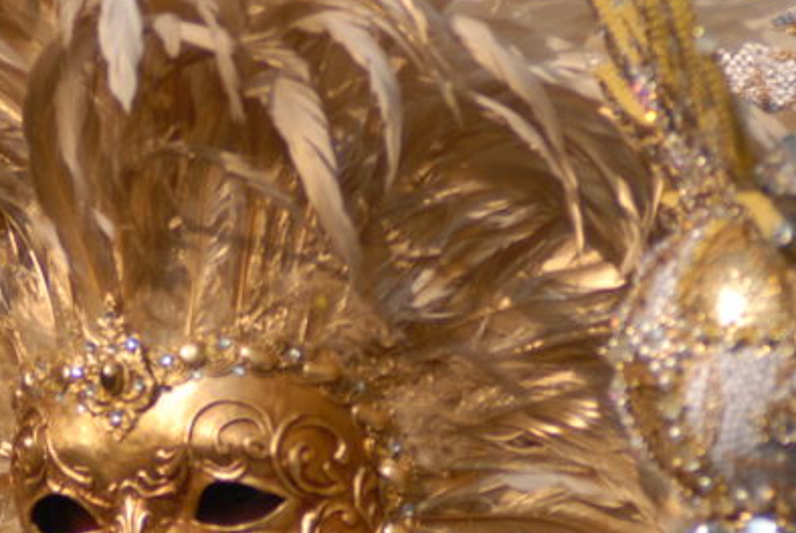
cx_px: 18
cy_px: 516
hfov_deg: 2.9
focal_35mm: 720
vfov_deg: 1.9
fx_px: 15939
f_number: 2.8
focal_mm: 135
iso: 200
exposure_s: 1/3000
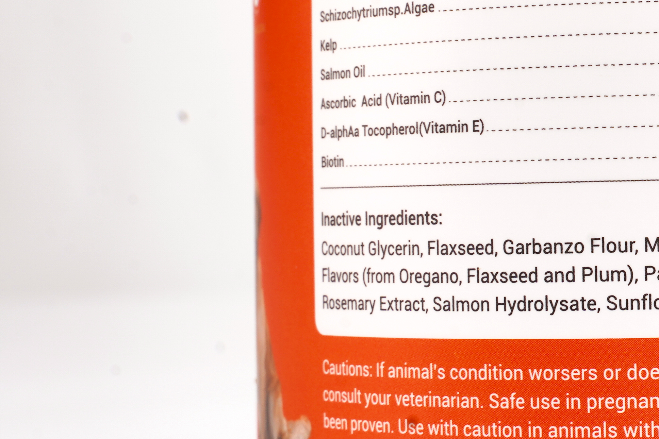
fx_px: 2324
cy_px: 122
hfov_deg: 15.6
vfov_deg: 10.8
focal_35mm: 127
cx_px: 778
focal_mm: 41
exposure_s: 1/80
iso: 100
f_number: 16
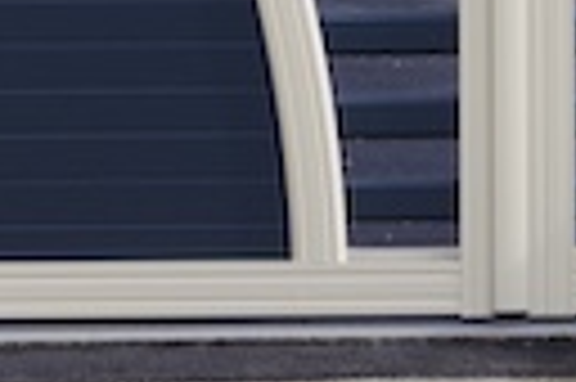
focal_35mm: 354
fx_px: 5657
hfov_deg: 5.8
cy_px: -182
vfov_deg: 3.9
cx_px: 583
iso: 200
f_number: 10
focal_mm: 42.5
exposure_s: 1/200
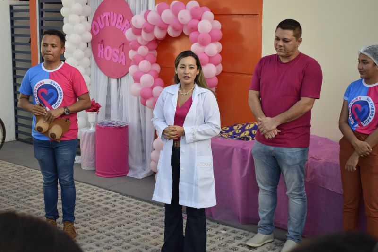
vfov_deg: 25.0
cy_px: 126
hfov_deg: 36.9
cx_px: 189
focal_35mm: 54
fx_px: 567
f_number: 4.8
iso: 125
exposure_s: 1/250
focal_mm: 36
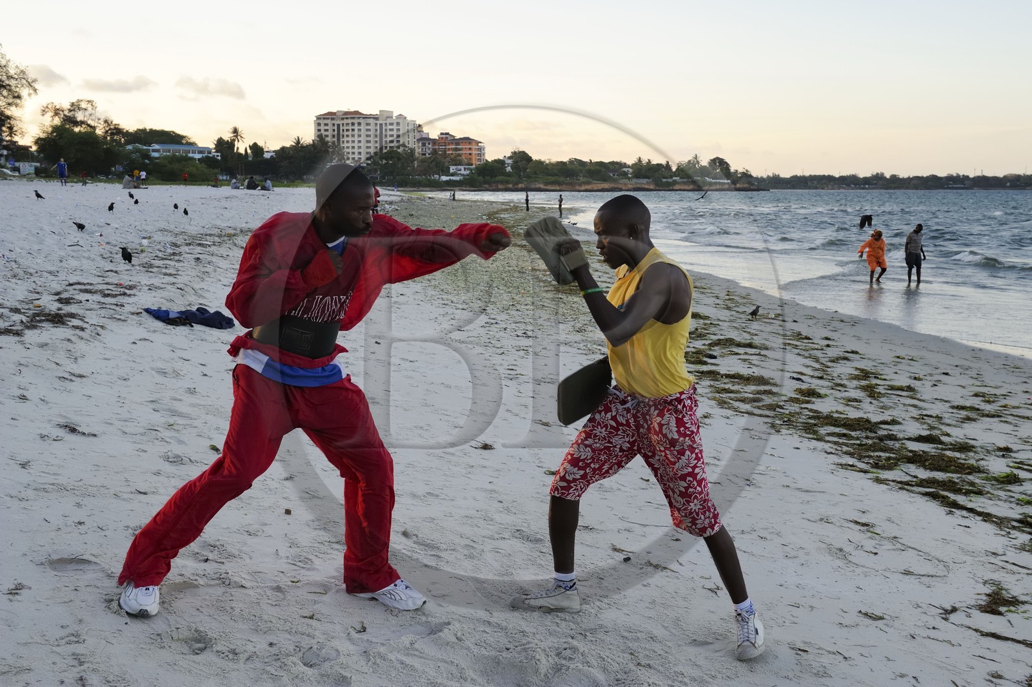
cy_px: 344
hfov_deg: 48.5
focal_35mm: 40
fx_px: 1146
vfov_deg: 33.4
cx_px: 516
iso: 800
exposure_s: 1/320
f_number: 8
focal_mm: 40
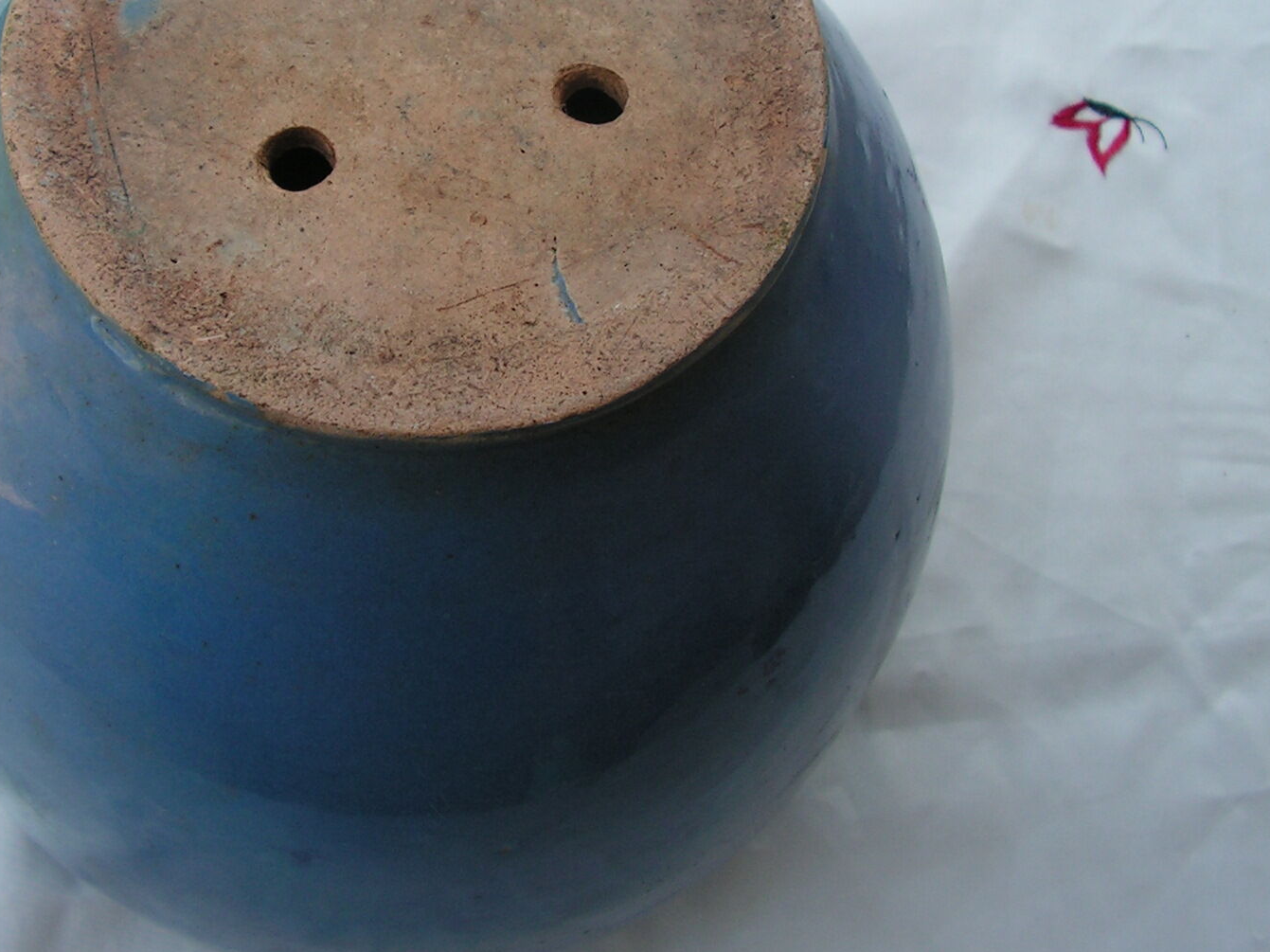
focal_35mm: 55
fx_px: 2017
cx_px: 505
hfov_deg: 34.8
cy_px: 258
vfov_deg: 26.3
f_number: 3.2
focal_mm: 6
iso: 64
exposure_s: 1/250
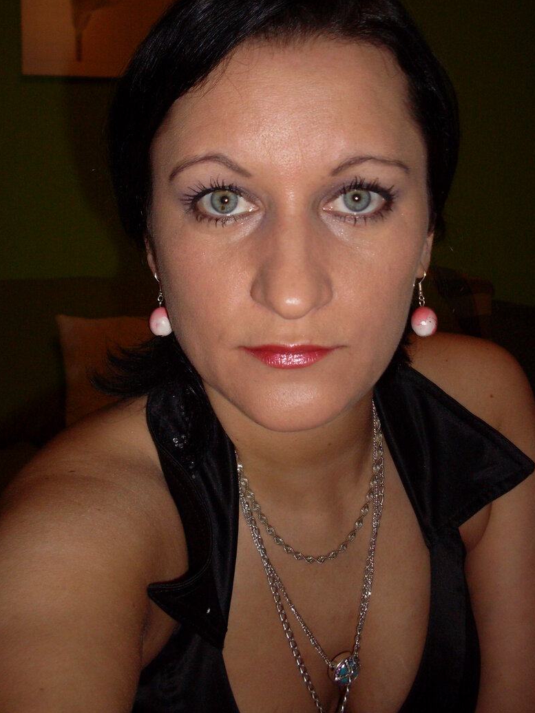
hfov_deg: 32.9
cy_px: 301
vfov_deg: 42.8
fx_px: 907
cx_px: 273
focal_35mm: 44
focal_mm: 6.3
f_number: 2.8
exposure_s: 1/45
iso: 100
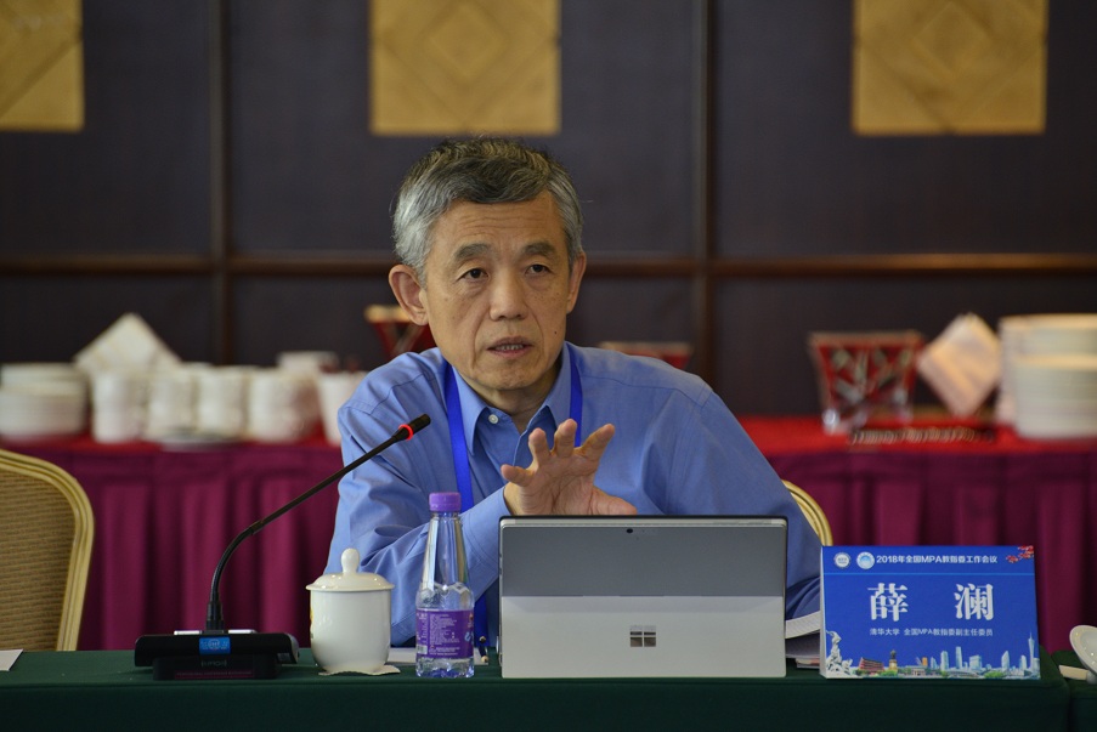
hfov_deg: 7.6
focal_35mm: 270
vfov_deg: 5.1
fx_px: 8231
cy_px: 366
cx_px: 548
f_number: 5.6
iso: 1000
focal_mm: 270
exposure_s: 1/50
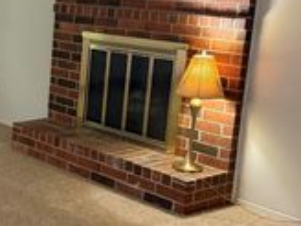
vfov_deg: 20.2
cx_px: -50
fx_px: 635
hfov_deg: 24.4
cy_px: 119
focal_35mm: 73
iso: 250
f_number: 1.78
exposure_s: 1/60
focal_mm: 6.76
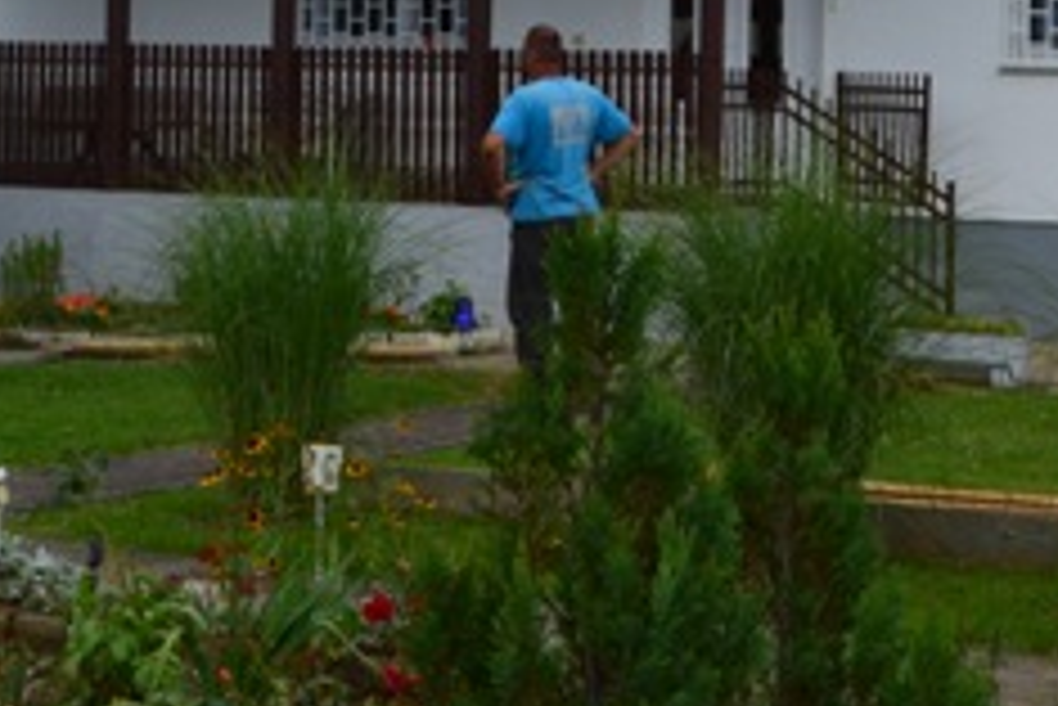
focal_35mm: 106
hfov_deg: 19.2
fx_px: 3117
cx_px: 756
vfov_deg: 12.7
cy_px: -101
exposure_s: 1/400
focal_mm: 26
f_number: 11
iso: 400
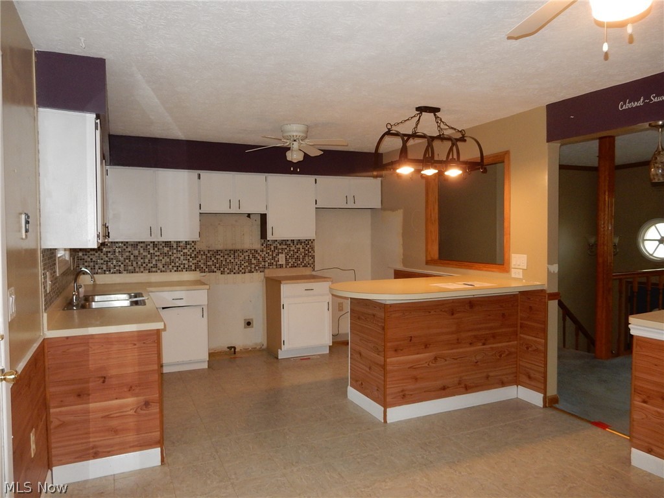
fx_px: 480
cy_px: 249
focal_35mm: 25
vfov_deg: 54.9
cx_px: 332
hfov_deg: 69.4
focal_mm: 4.5
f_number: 3.7
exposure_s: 1/30
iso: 280
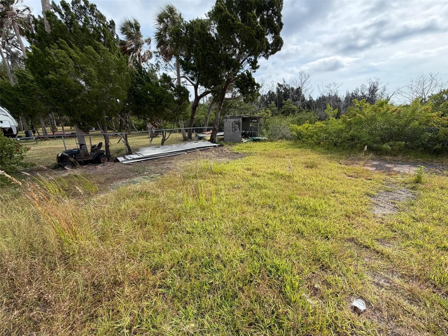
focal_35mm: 14
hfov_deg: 102.1
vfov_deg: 85.7
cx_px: 224
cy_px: 168
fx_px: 181
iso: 40
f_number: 2.2
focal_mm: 2.22
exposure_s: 1/658
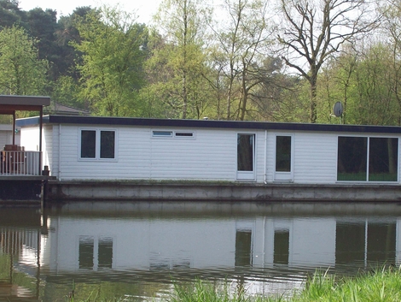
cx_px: 235
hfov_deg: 17.7
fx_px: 1287
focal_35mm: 111
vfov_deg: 13.4
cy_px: 156
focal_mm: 14.3
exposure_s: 1/287
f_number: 4.3
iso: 80
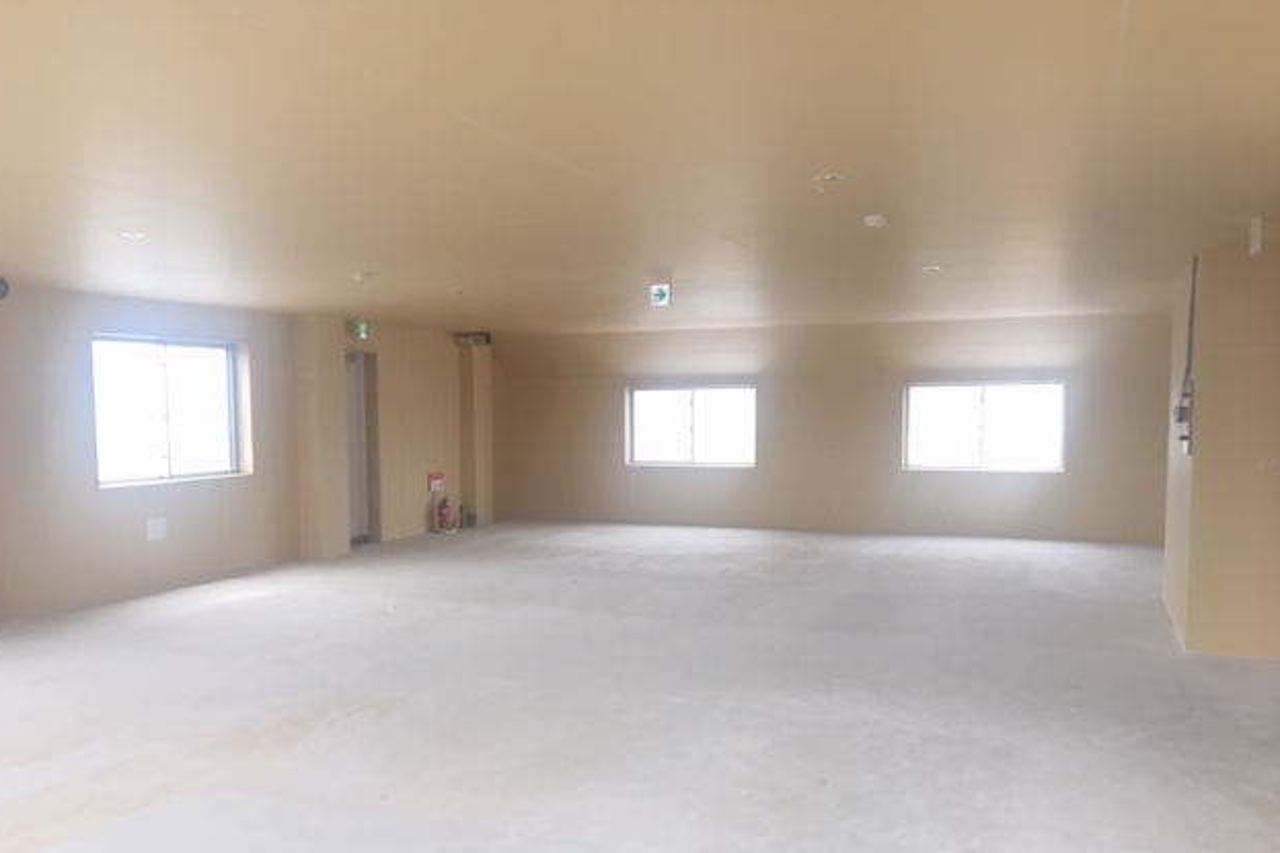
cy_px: 491
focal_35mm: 31
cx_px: 627
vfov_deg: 42.2
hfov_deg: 60.3
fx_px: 1102
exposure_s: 1/60
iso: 32
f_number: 2.2
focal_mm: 4.15
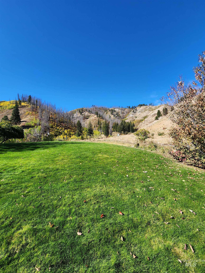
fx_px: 103
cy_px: 136
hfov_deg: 89.9
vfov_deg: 106.2
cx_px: 102
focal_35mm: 13
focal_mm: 2.2
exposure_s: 1/1269
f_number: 2.2
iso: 50
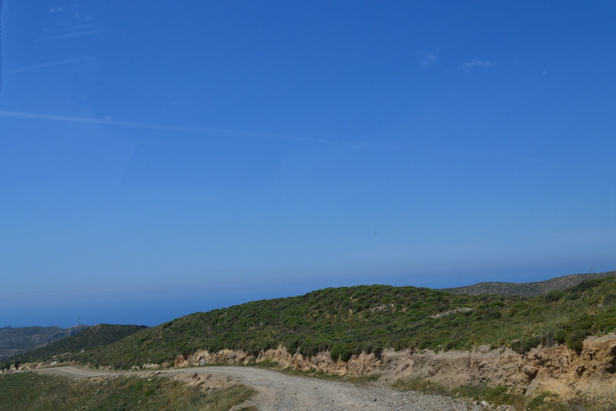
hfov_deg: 53.1
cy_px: 206
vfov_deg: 36.9
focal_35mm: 36
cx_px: 308
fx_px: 616
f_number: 11
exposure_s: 1/500
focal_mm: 24
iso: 280
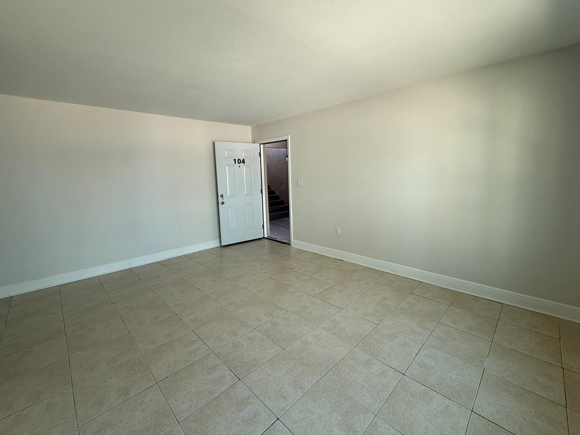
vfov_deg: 81.6
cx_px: 306
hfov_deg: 98.1
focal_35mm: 15
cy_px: 203
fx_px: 251
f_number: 2.2
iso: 80
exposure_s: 1/99
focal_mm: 2.22
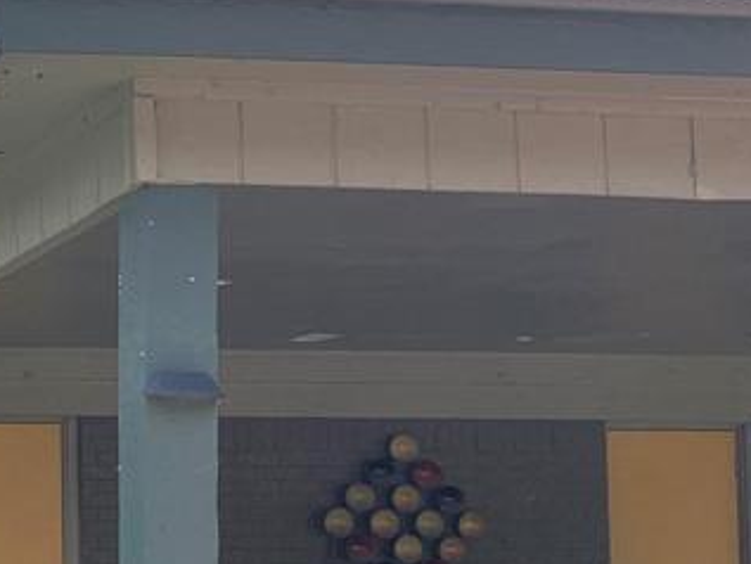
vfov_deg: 17.4
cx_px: -261
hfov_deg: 20.9
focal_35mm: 84
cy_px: 481
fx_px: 1823
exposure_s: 1/1043
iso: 25
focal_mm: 4.25
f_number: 1.8
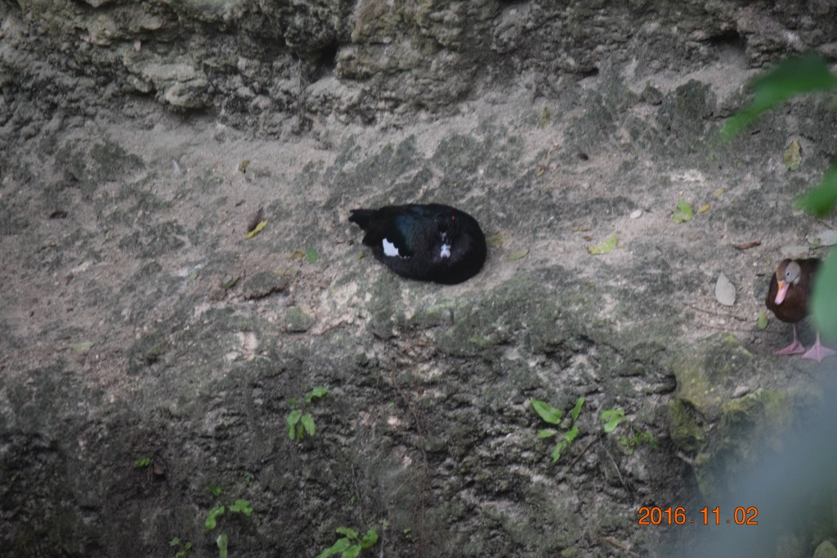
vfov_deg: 4.6
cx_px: 418
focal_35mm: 300
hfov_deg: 6.9
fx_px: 6972
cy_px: 279
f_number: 5.6
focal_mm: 200
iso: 1600
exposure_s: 1/500
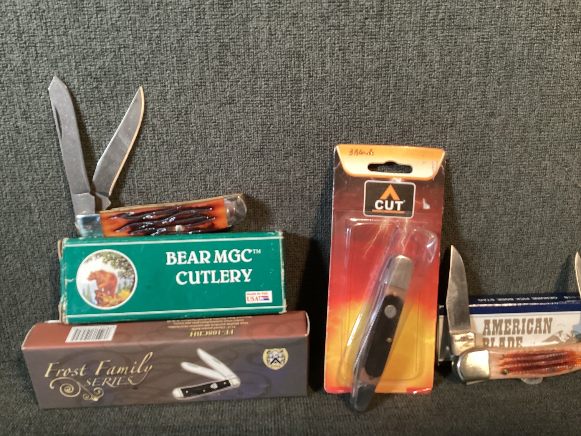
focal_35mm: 31
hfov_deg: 58.3
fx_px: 520
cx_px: 290
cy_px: 218
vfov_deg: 45.4
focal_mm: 3.3
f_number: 2.4
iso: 320
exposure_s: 1/40
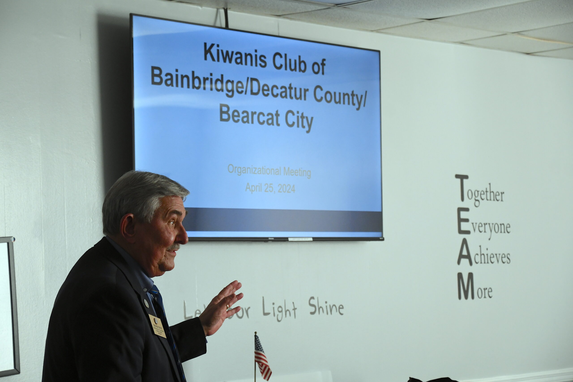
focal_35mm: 202
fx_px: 3223
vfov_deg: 6.8
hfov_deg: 10.2
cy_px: 191
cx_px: 286
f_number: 6
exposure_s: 1/200
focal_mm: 135
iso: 1600
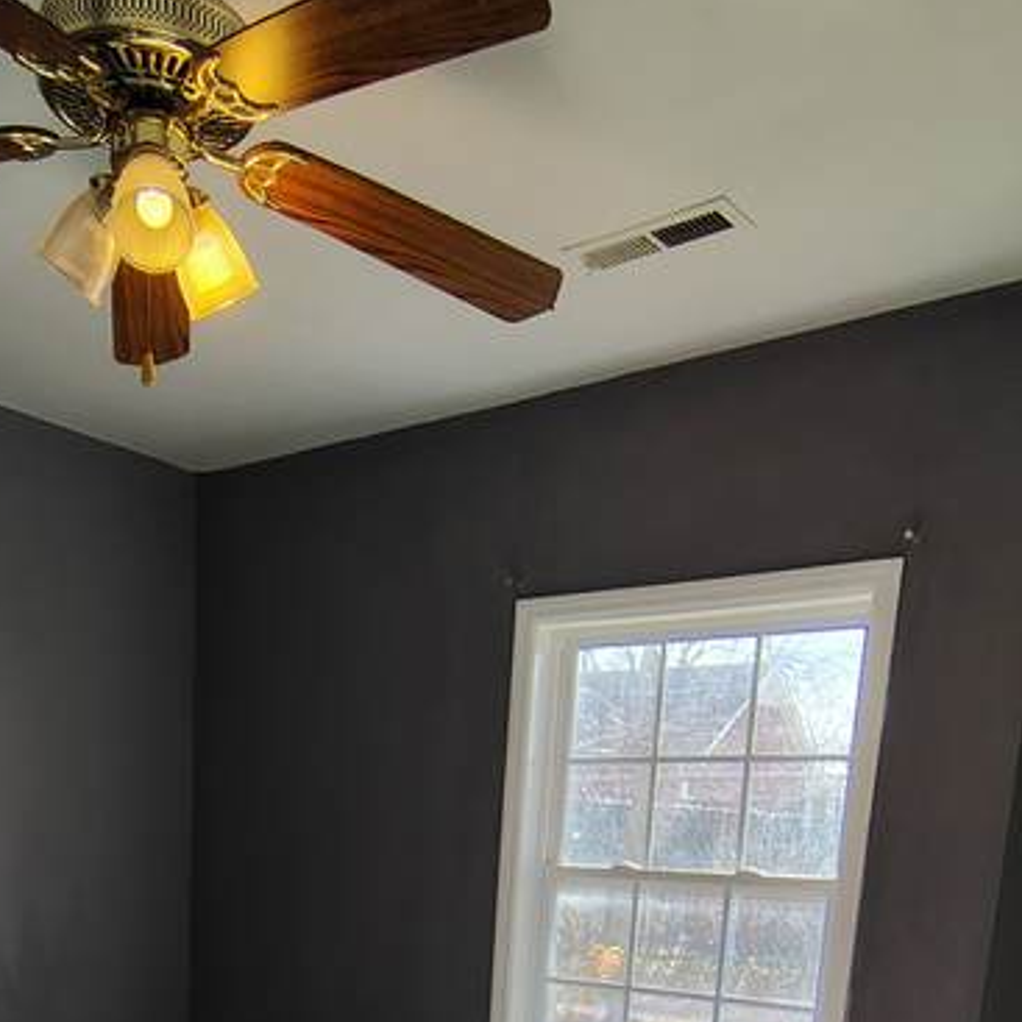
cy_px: 1145
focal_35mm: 37
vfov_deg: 37.1
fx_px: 1236
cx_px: 379
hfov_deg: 44.5
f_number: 2.2
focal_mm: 2.13
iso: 159
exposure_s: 1/120
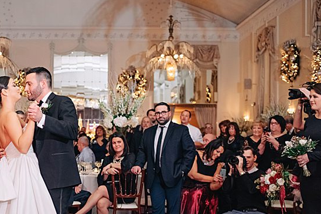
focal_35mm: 60
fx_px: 535
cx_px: 77
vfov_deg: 22.5
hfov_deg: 32.7
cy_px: 145
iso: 640
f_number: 1.8
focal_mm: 35
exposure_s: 1/125
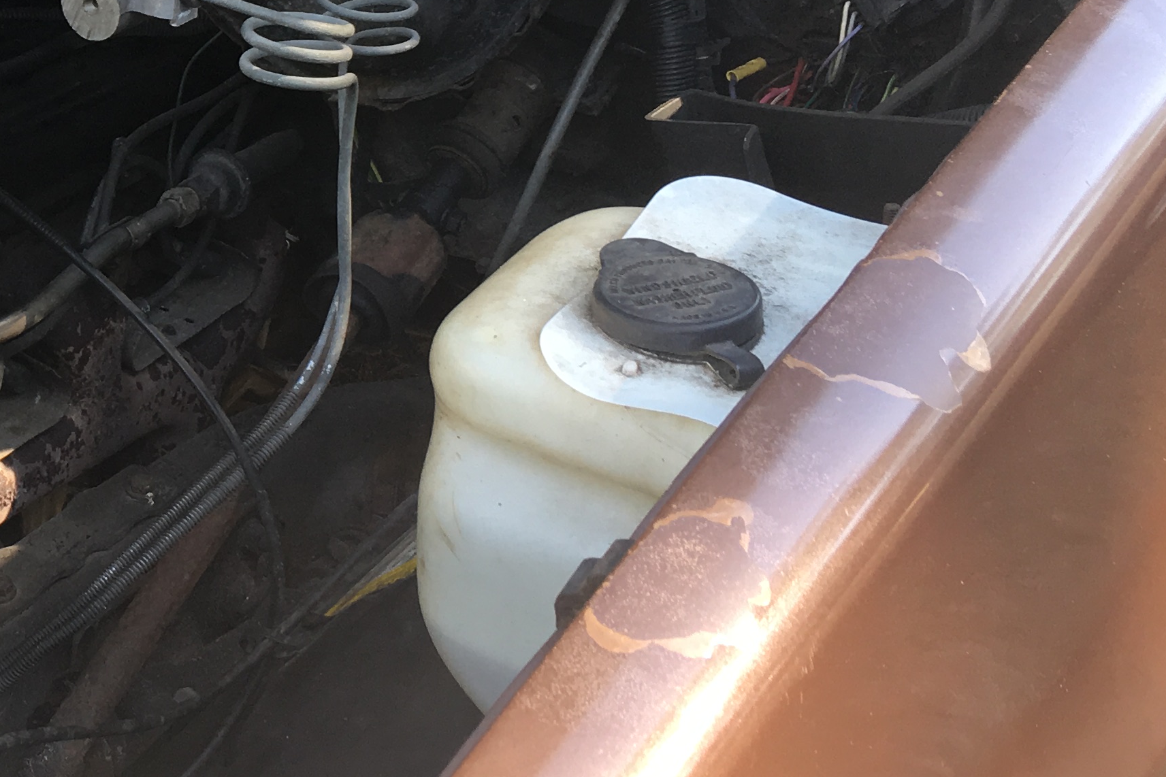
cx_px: -154
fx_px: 2299
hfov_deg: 26.0
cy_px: 20
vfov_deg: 18.7
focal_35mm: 71
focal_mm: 4.15
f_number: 2.2
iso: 25
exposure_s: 1/60
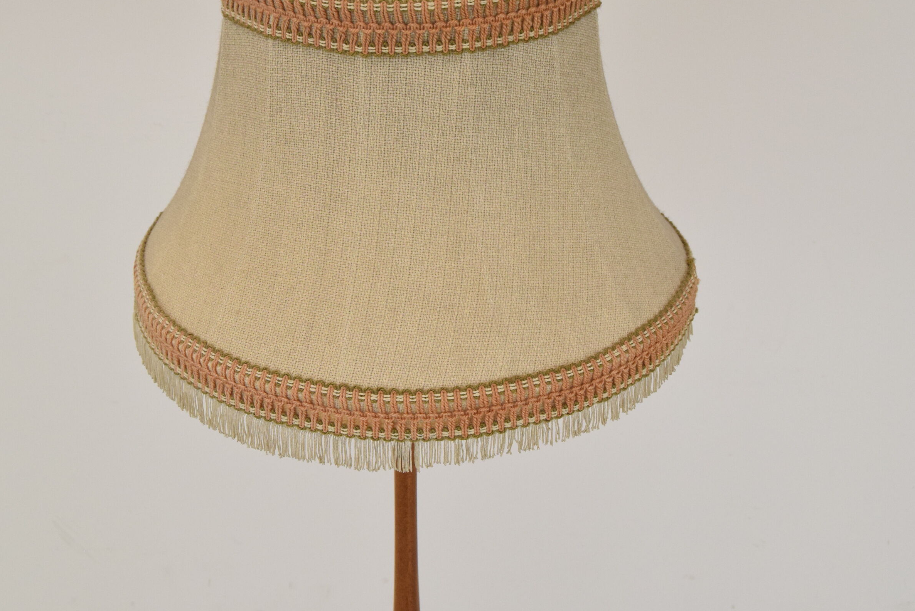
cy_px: 235
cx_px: 403
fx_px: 1491
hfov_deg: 34.1
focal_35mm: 59
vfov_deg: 23.1
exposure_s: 1/250
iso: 1600
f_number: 8
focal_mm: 31
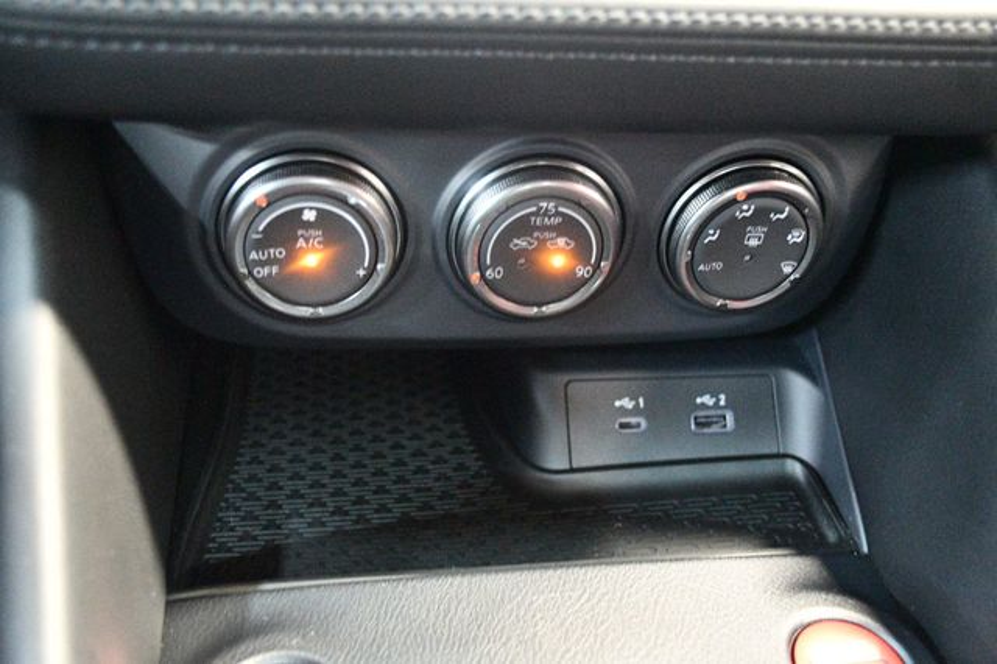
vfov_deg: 39.9
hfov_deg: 57.2
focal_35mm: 33
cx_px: 498
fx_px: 913
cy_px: 332
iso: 12800
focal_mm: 22
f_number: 4
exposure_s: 1/15
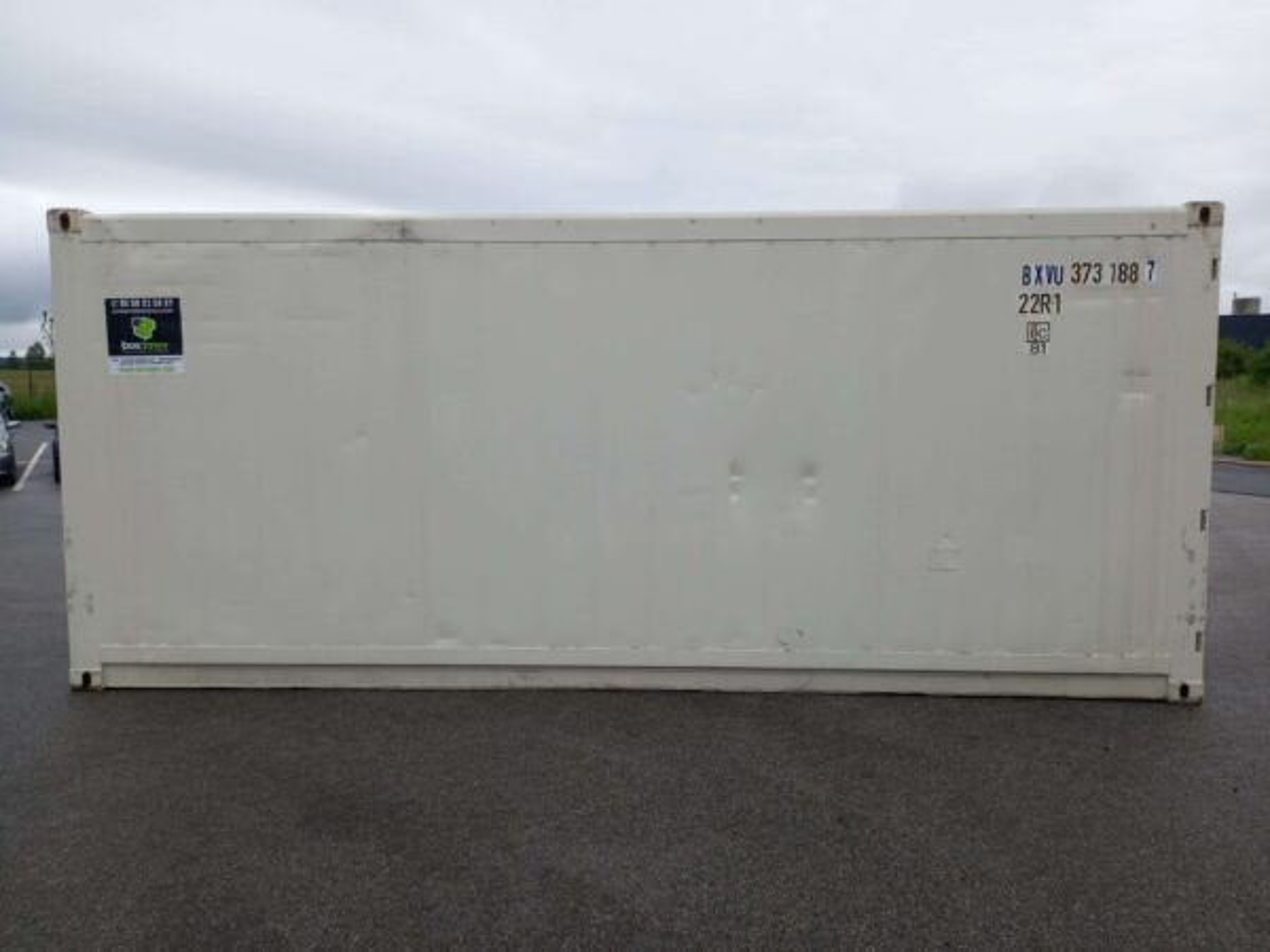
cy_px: 476
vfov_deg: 54.9
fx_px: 917
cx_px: 635
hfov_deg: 69.4
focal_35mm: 25
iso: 25
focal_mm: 4.6
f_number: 2
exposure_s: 1/291
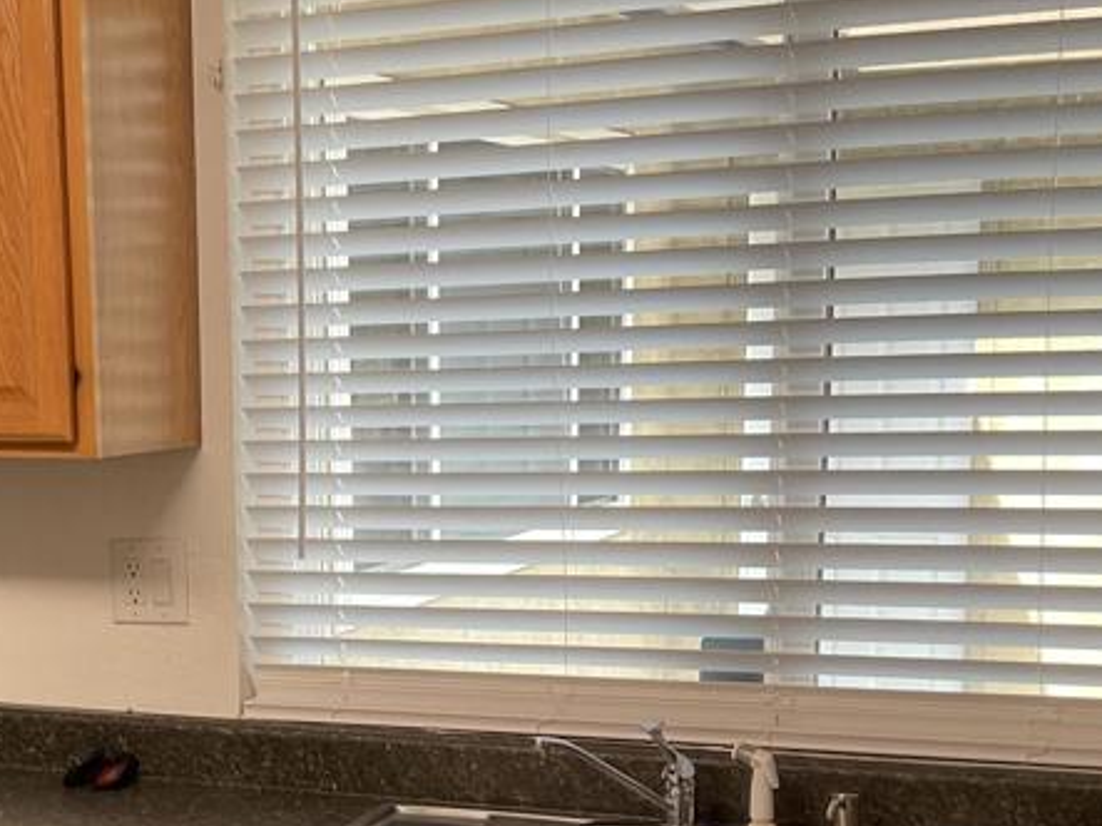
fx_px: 2132
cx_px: 261
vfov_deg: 21.5
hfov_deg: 28.5
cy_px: 734
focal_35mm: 67
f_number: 1.8
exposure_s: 1/60
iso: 40
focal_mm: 3
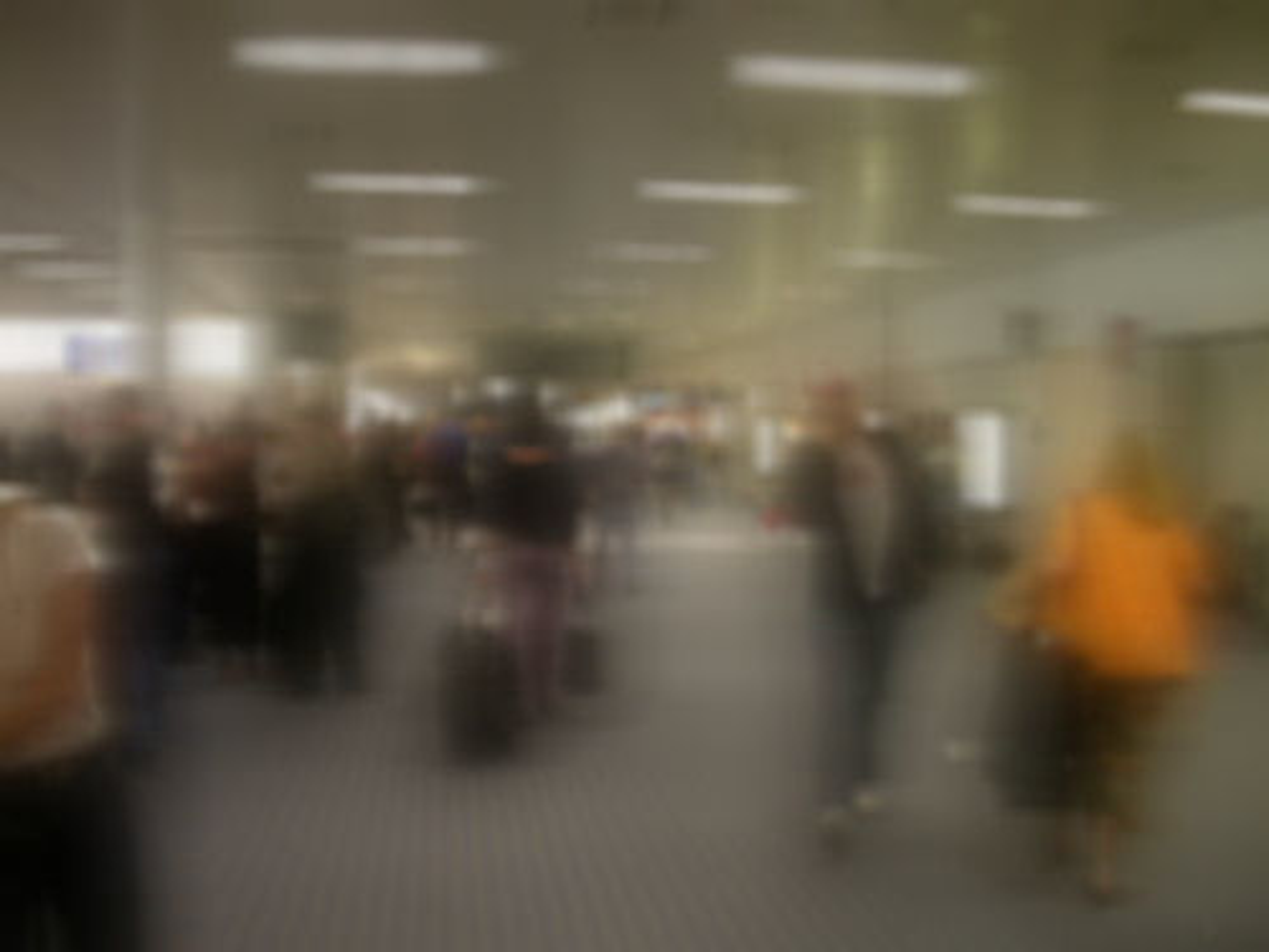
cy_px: 476
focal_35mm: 38
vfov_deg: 37.7
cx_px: 634
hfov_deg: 49.0
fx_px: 1393
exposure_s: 1/7.8
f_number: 2.6
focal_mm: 7.85
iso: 100
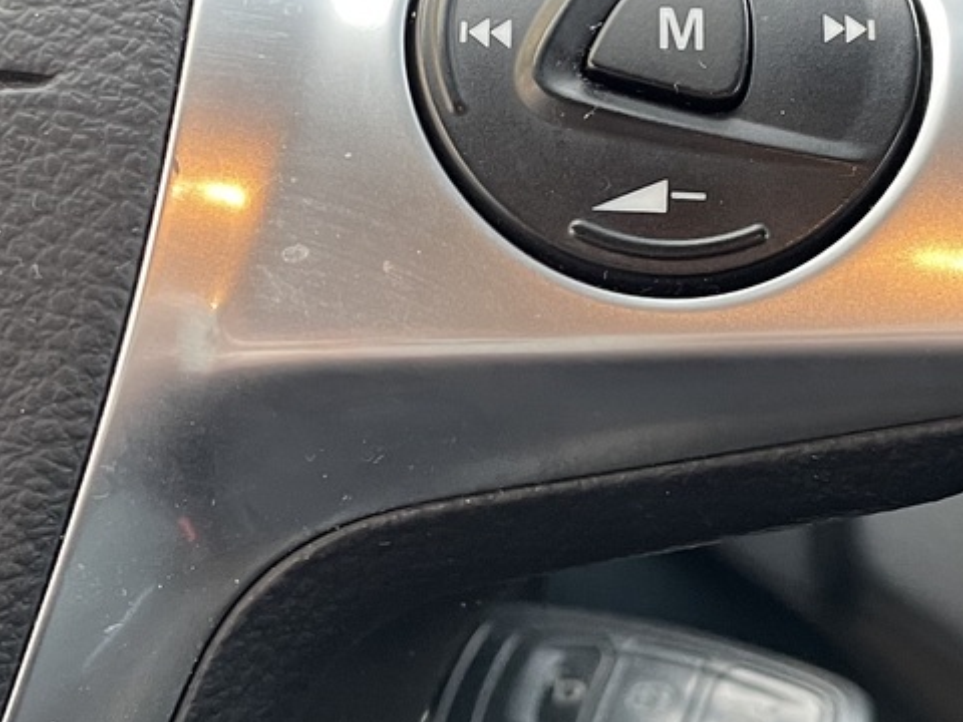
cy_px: 371
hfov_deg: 25.0
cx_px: 560
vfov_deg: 18.9
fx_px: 2170
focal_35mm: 78
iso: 250
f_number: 1.6
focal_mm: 4.2
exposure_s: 1/60
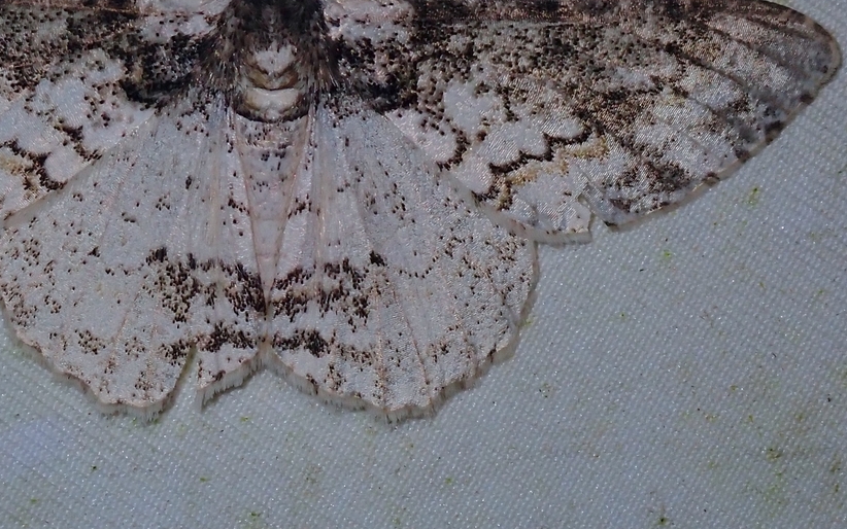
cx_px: 266
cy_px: 161
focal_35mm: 147
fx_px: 3394
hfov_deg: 14.2
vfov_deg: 8.9
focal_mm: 18
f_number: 6.3
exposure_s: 1/400
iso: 200
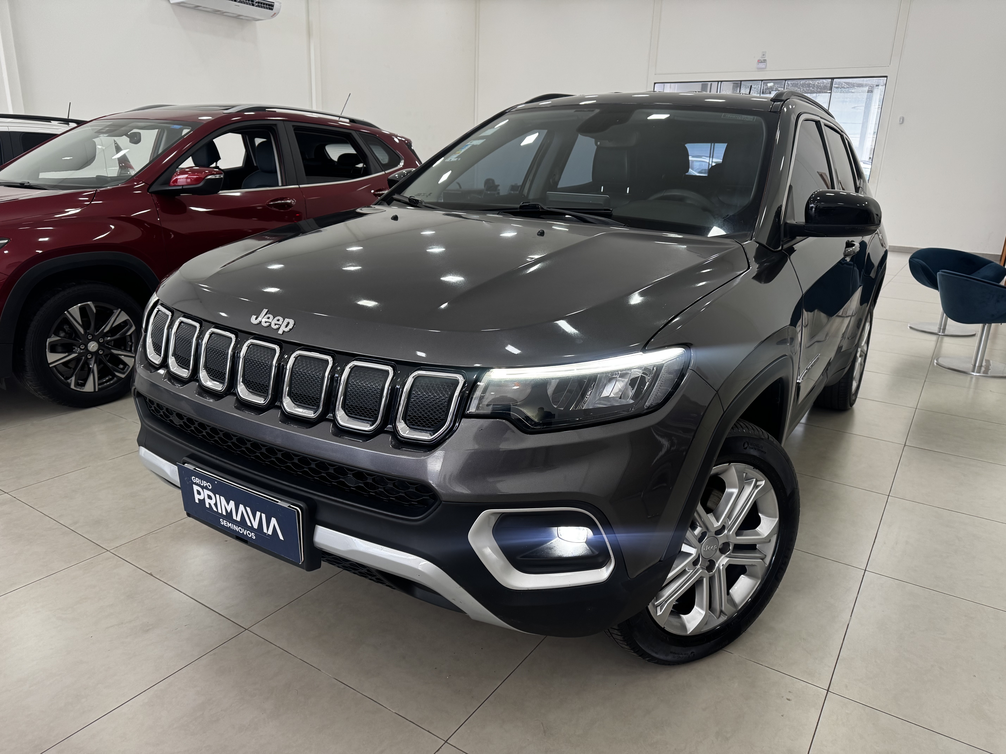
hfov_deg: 71.6
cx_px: 503
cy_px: 377
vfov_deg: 56.8
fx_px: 697
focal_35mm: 24
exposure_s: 1/99
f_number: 1.78
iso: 125
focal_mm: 6.76
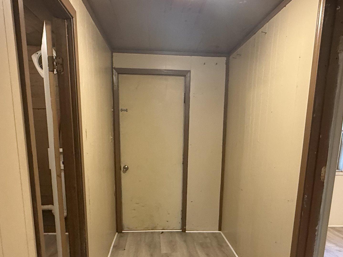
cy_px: 195
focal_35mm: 30
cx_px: 183
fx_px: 297
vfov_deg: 45.1
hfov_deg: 59.9
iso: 500
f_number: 2.2
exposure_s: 1/60
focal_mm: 2.22
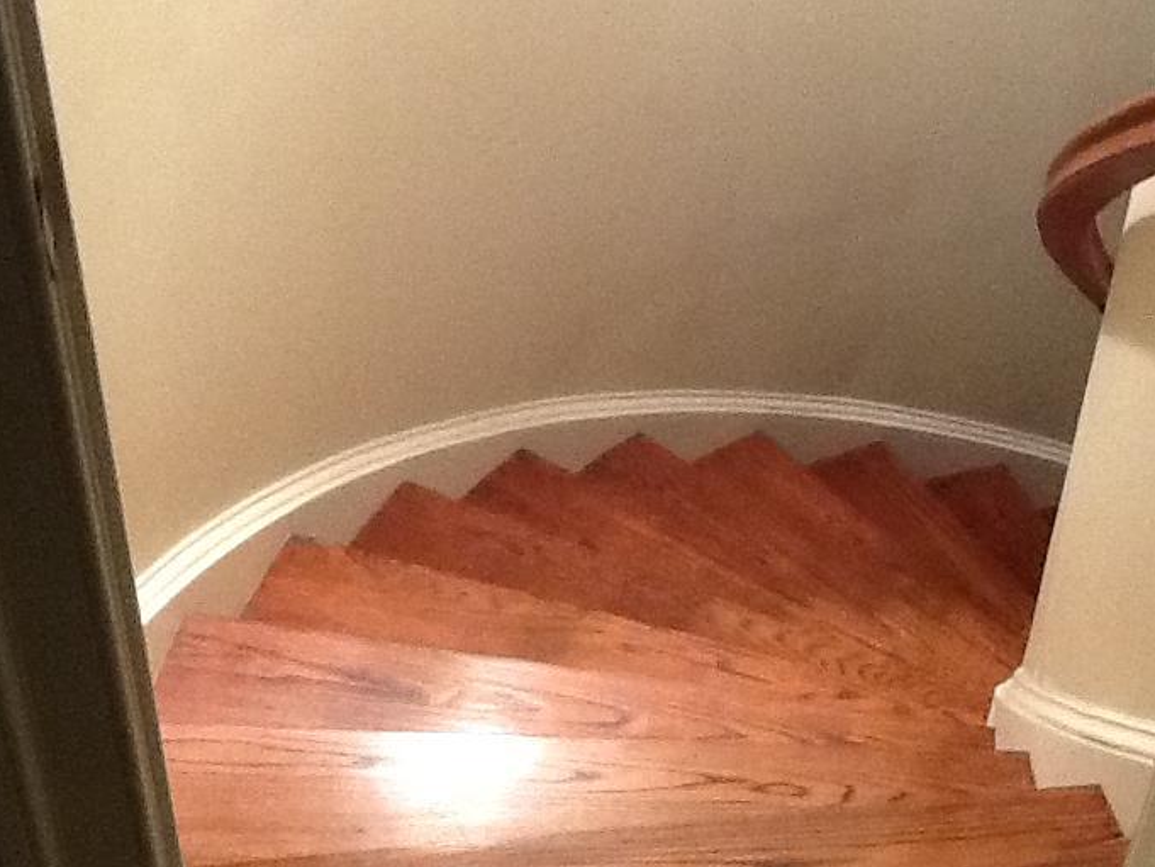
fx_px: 2069
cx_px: 587
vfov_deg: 23.6
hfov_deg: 31.2
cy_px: 501
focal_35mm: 62
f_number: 2.4
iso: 250
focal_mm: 2.03
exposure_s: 1/30
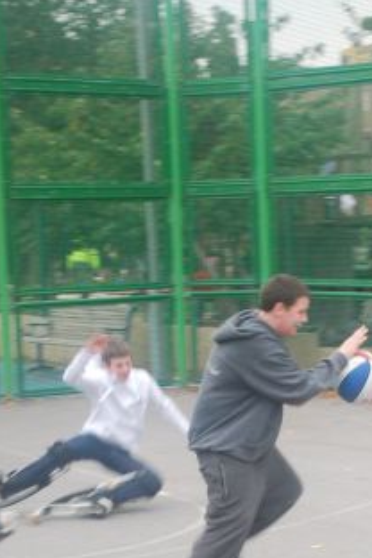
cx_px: 312
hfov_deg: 13.1
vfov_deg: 19.2
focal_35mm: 104
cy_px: 535
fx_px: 1612
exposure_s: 1/60
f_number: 5.3
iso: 800
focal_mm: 36
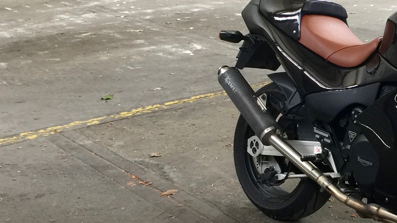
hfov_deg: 26.2
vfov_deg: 16.1
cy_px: 152
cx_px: 428
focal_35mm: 75
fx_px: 789
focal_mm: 4.15
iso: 64
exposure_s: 1/17
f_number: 2.2
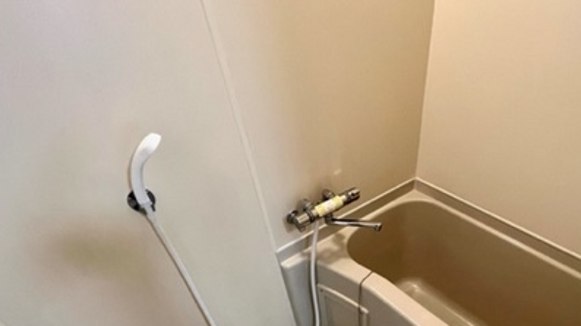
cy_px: 297
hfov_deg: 85.5
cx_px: 351
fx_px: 308
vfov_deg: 49.4
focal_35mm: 20
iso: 400
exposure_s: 1/60
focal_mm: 1.57
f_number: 1.8
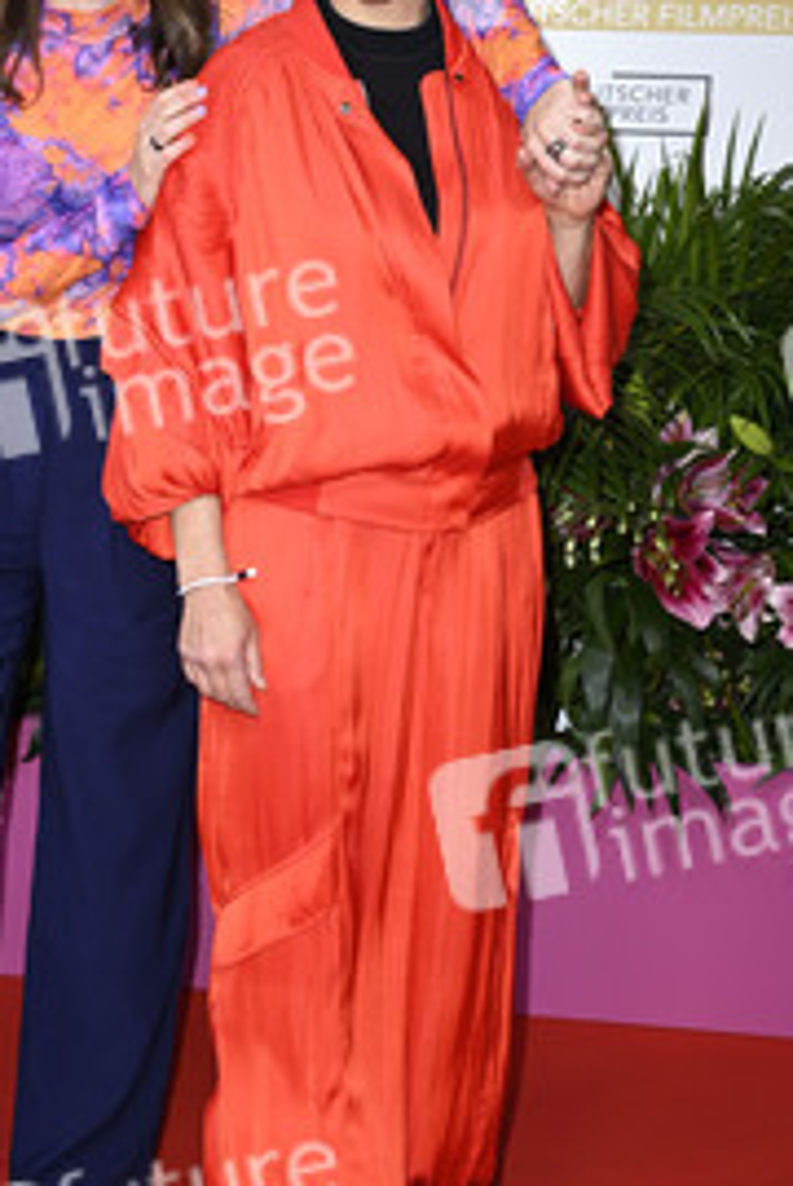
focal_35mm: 92
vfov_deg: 22.1
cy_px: 586
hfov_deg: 14.9
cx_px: 256
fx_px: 3032
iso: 640
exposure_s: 1/250
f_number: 6.3
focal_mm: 62
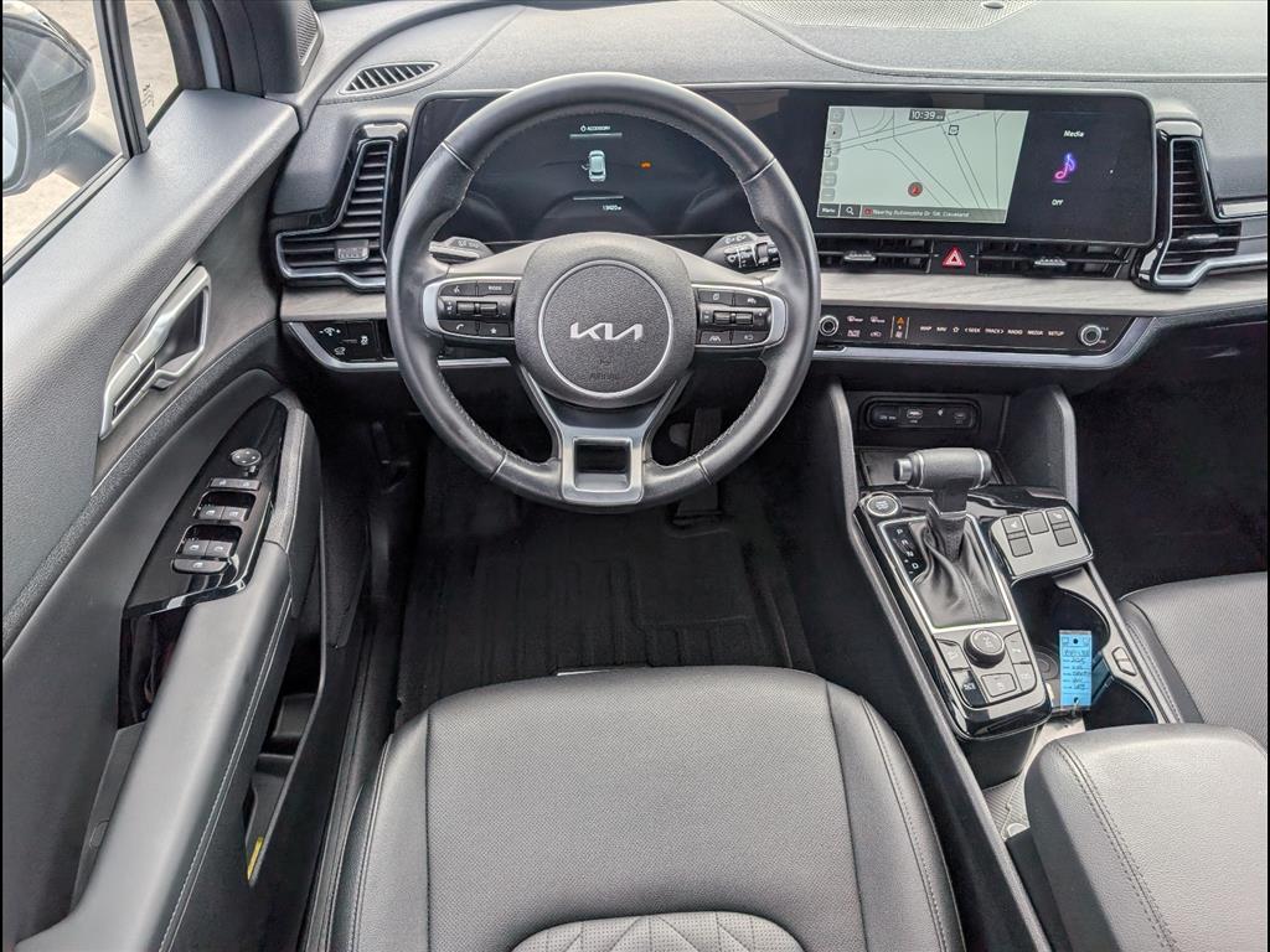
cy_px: 476
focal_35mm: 24
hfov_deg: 71.6
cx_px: 635
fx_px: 881
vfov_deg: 56.8
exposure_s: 1/667
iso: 20
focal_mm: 6.9
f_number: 1.68
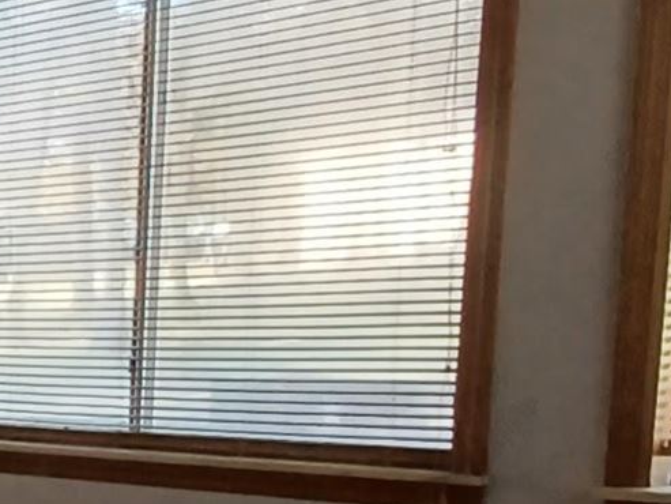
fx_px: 1570
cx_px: -566
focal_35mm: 81
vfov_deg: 17.8
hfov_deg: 18.4
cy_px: 499
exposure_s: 1/50
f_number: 2.2
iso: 125
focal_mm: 1.42
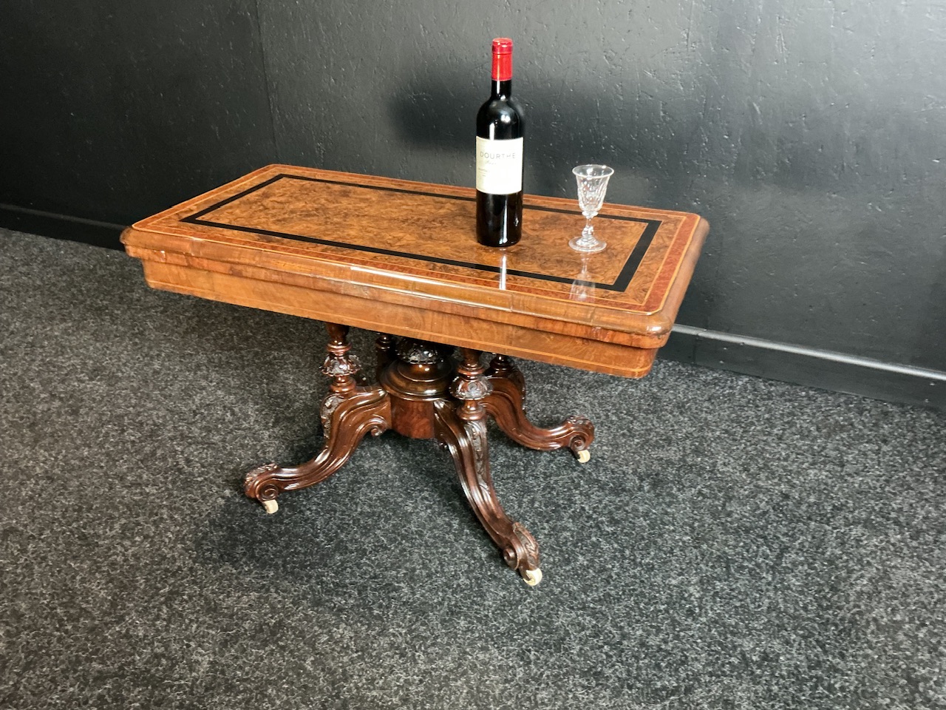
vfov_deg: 48.2
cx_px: 473
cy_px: 355
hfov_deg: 61.7
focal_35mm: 29
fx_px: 793
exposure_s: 1/25
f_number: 1.8
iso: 500
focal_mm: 3
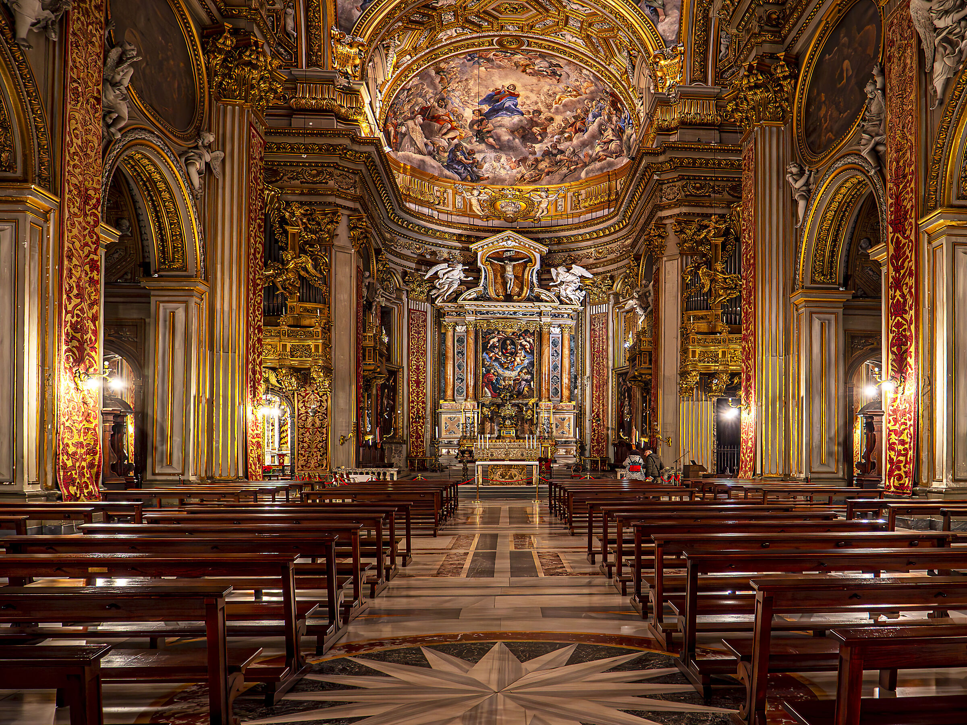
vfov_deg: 56.8
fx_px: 670
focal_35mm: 24
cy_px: 362
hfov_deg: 71.6
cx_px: 484
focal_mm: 12
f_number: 2.8
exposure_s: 1/10
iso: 800
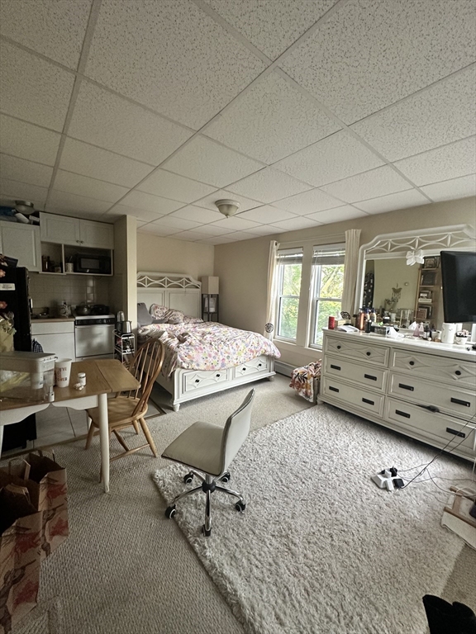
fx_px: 257
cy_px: 317
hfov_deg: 85.7
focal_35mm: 14
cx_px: 238
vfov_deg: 102.1
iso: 320
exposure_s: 1/69
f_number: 2.2
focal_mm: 2.22
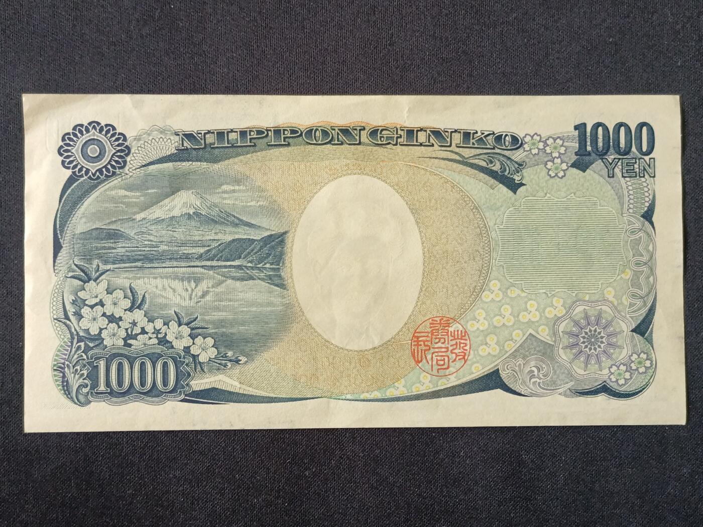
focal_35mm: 37
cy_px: 264
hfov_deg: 50.1
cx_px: 352
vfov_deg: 38.7
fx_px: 751
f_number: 1.8
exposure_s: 1/50
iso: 880
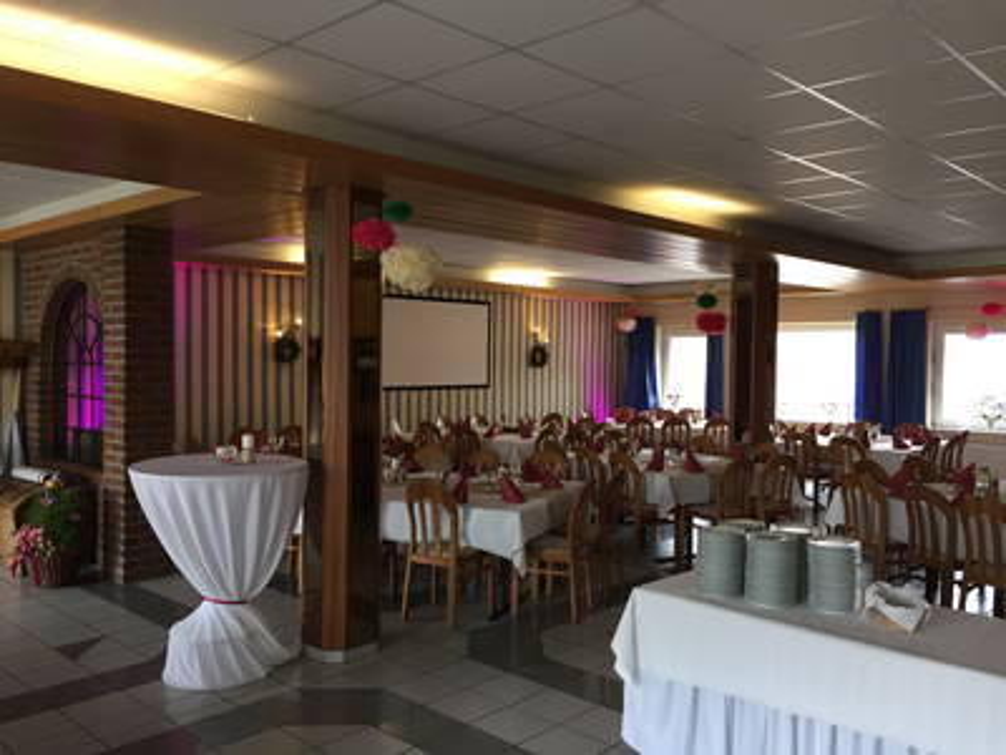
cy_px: 378
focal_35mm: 29
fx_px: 843
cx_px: 503
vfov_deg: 48.2
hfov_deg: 61.7
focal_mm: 4.15
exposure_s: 1/33
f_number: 2.2
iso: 50
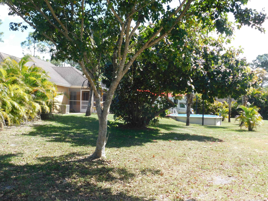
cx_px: 134
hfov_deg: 51.4
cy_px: 100
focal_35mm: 36
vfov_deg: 39.7
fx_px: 279
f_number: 3.5
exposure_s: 1/400
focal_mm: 6.3
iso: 125
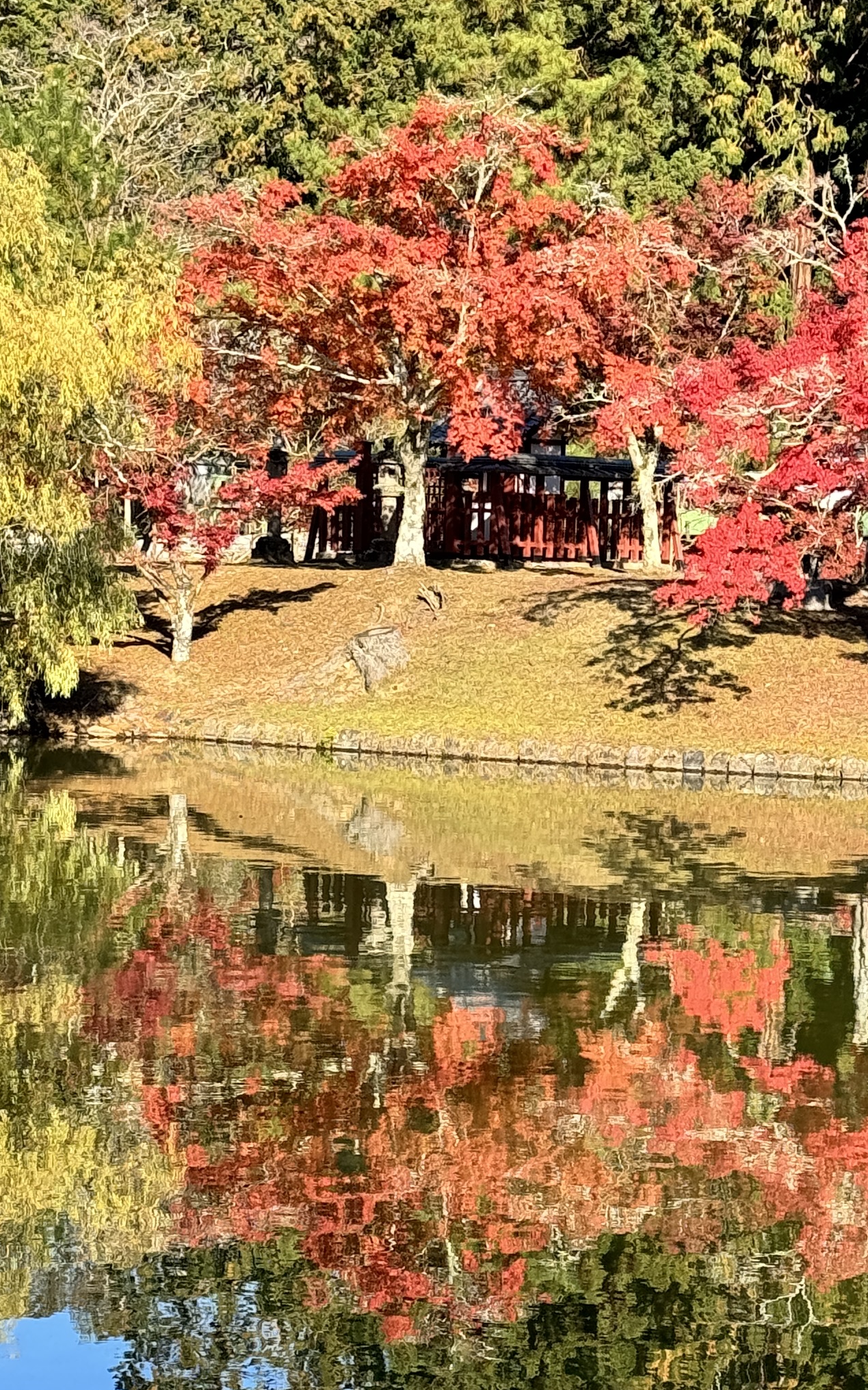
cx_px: 497
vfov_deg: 20.5
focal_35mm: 101
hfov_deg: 12.9
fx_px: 3824
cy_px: 924
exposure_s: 1/1490
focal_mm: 6.86
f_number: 1.78
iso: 64
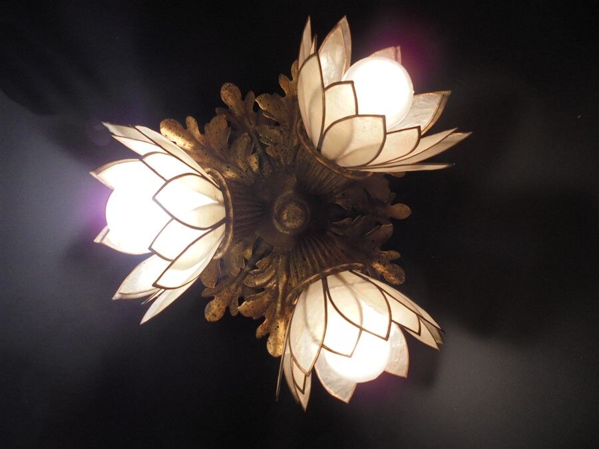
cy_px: 224
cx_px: 300
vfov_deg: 53.1
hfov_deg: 67.3
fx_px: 450
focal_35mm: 26
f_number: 3.5
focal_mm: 4.6
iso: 100
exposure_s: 1/160
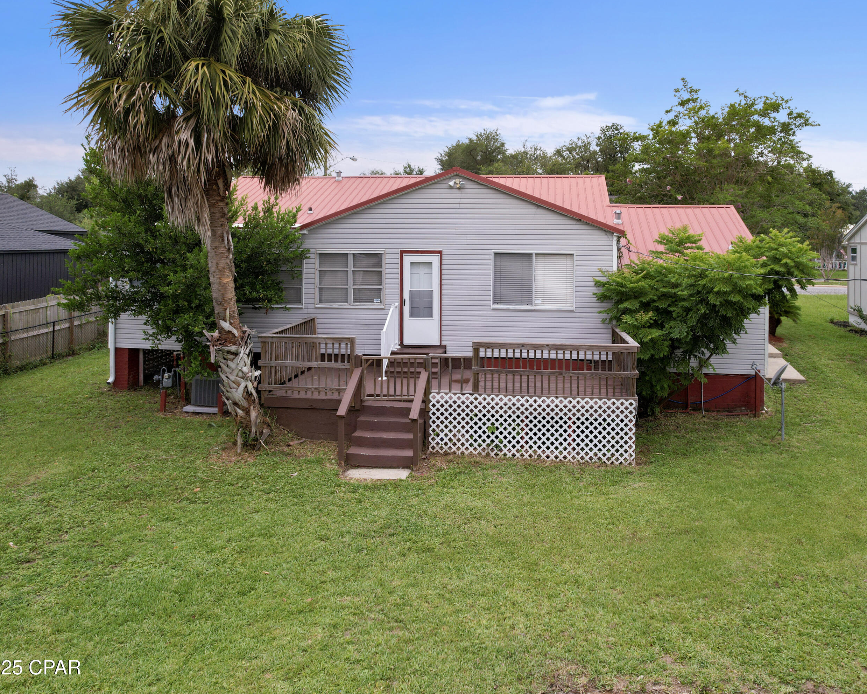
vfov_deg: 56.8
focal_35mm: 25
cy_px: 349
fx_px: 641
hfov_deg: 67.8
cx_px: 488
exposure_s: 1/1000
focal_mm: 8.38
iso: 110
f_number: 2.8
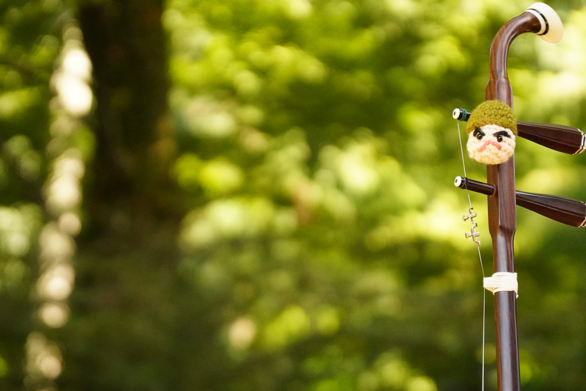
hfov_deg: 16.3
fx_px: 2051
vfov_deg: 10.9
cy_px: 191
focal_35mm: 126
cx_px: 300
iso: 5000
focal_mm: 70
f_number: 2.8
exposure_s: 1/4000
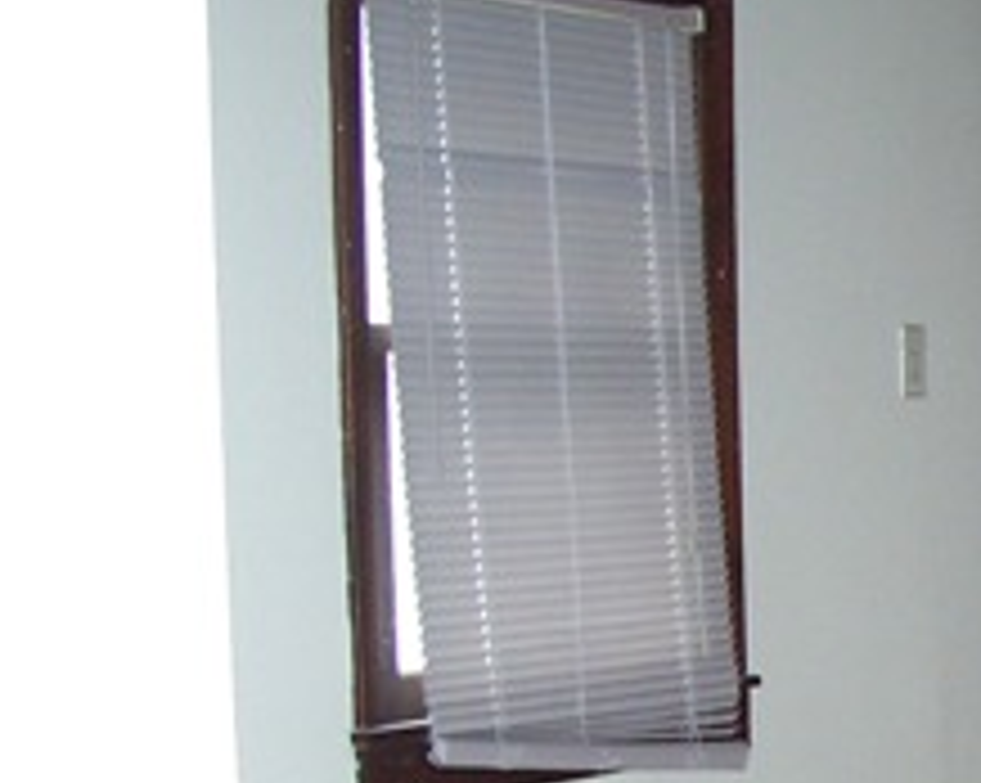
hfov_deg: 16.9
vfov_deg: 14.2
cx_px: 1346
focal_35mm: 106
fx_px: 3075
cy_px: 824
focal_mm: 5.6
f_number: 2.8
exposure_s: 1/60
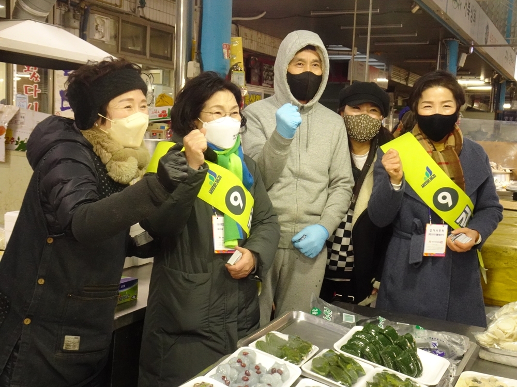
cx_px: 258
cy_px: 194
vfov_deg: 35.1
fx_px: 612
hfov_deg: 45.8
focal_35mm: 41
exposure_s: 1/50
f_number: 4
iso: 800
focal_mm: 6.84
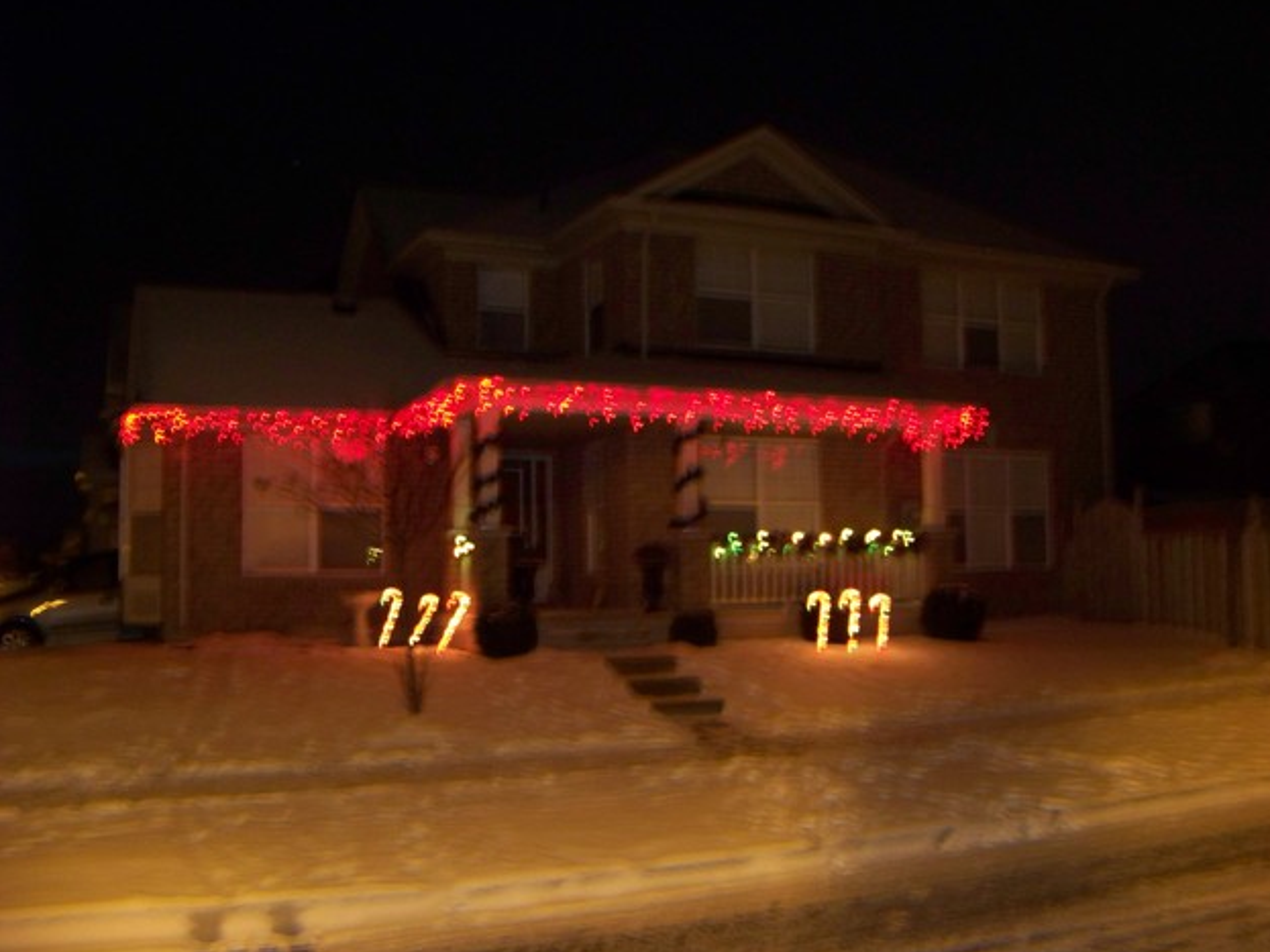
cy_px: 467
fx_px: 1357
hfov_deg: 50.1
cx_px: 650
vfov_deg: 38.7
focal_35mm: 37
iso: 200
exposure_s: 1/2
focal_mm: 5.85
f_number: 2.8
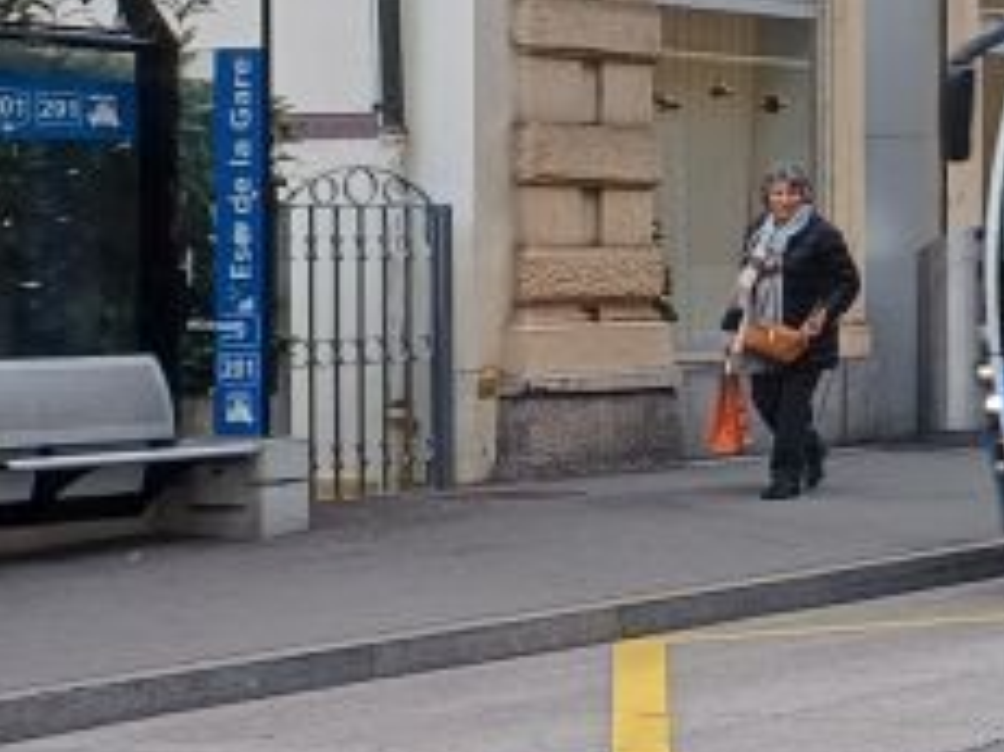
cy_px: 226
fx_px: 3218
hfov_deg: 13.9
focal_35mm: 111
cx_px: 2221
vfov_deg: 13.3
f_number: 1.8
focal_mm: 4.65
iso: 50
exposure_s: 1/50
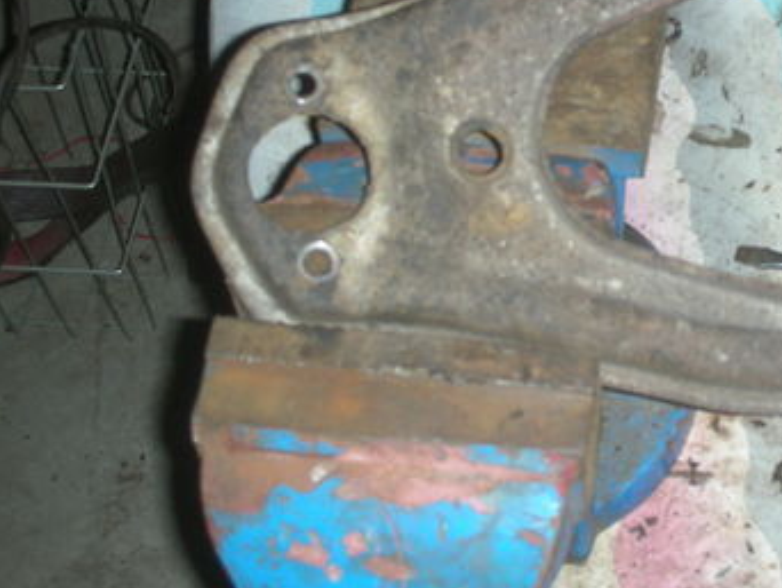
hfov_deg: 22.4
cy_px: 130
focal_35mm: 86
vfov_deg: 17.1
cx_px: 652
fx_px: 1944
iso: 50
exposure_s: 1/60
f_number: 3.2
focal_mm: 7.7
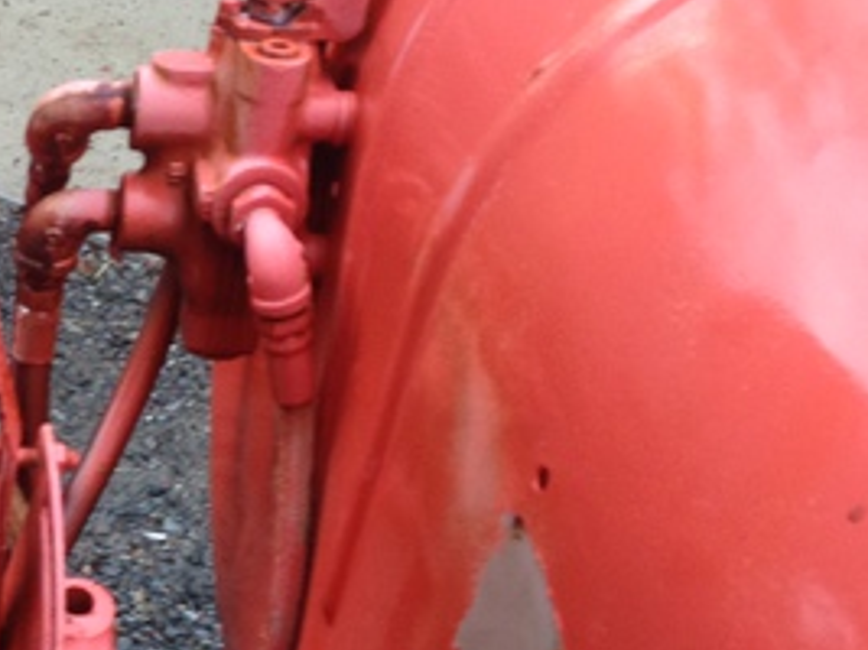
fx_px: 2130
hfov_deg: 21.7
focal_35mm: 85
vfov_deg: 17.3
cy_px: 448
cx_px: -111
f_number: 2.4
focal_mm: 4.12
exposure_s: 1/120
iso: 80
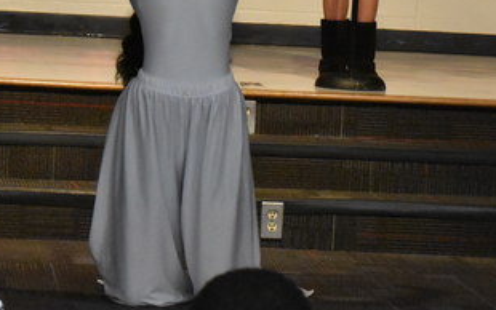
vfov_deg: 6.0
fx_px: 2939
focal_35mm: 217
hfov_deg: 9.6
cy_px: -67
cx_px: 259
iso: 5600
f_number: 7.1
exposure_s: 1/100
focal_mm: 55
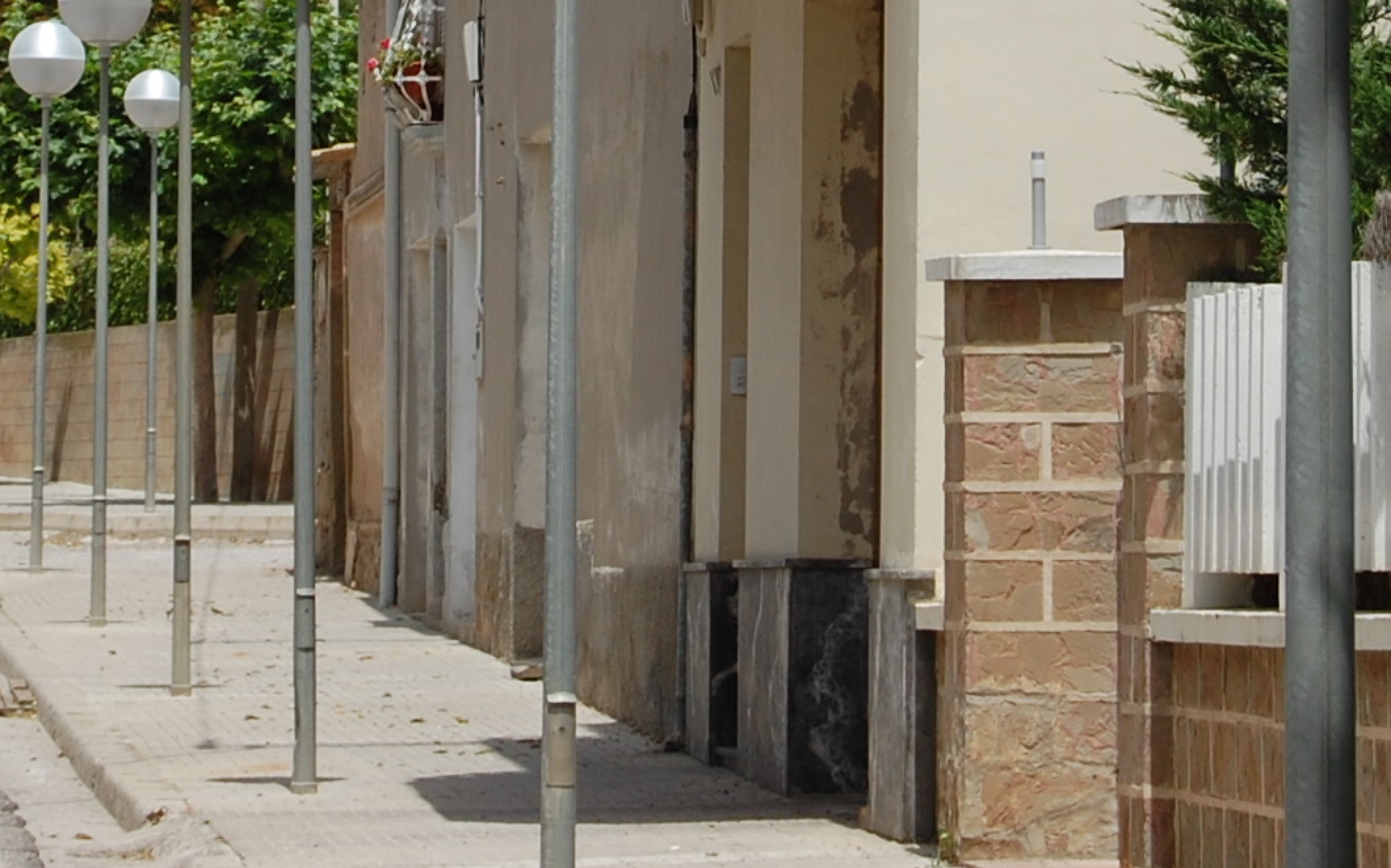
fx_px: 9037
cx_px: 463
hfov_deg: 8.8
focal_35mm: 238
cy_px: -353
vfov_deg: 5.5
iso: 200
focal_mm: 55
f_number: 10
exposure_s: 1/400
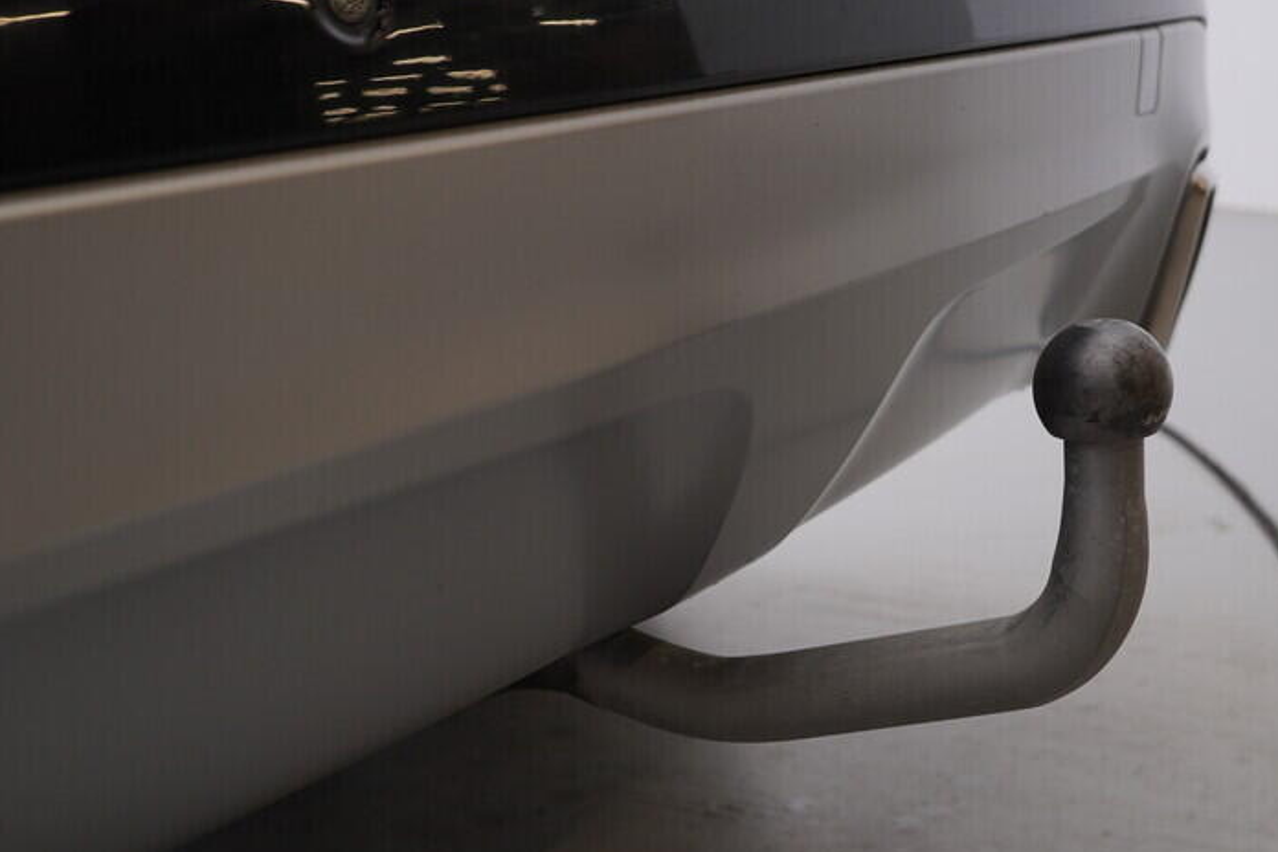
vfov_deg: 25.5
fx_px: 1881
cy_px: 521
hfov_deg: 36.8
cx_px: 922
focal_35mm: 53
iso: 125
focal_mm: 24
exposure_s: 1/80
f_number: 4
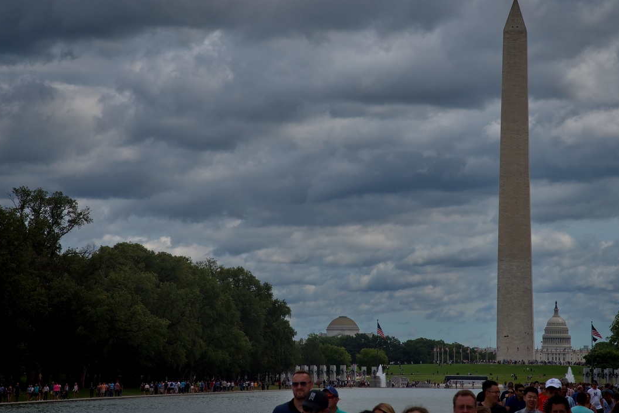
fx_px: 2494
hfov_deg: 14.1
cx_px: 365
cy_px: 183
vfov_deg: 9.5
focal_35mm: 145
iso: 100
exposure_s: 1/400
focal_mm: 120
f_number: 10
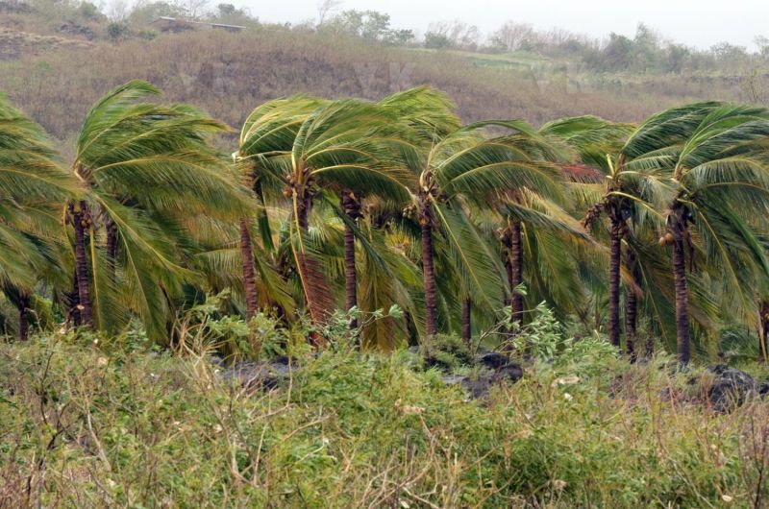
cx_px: 384
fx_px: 5436
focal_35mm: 255
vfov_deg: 5.4
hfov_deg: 8.1
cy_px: 254
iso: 640
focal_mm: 170
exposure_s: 1/250
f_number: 11
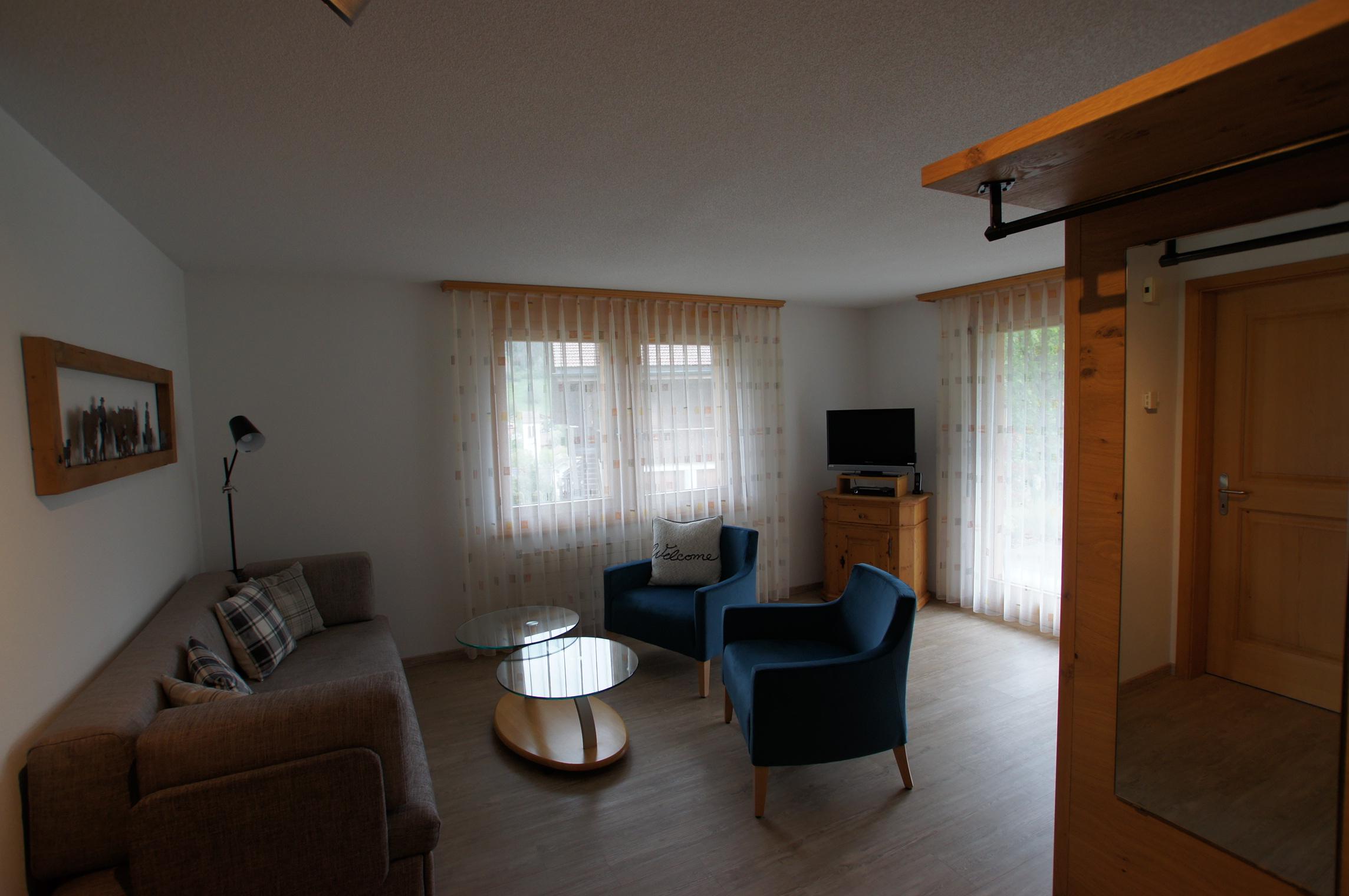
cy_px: 448
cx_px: 674
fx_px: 618
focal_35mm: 16
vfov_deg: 71.9
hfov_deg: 95.0
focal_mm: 11
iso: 200
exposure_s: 1/40
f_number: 5.6
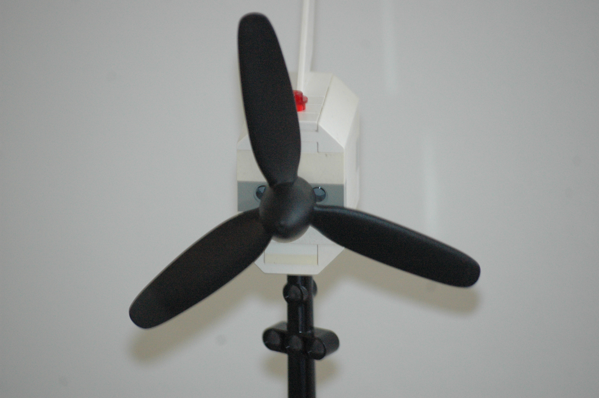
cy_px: 199
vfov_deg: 5.4
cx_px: 300
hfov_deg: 8.1
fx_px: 4239
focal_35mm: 255
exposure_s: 1/60
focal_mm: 170
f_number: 4.8
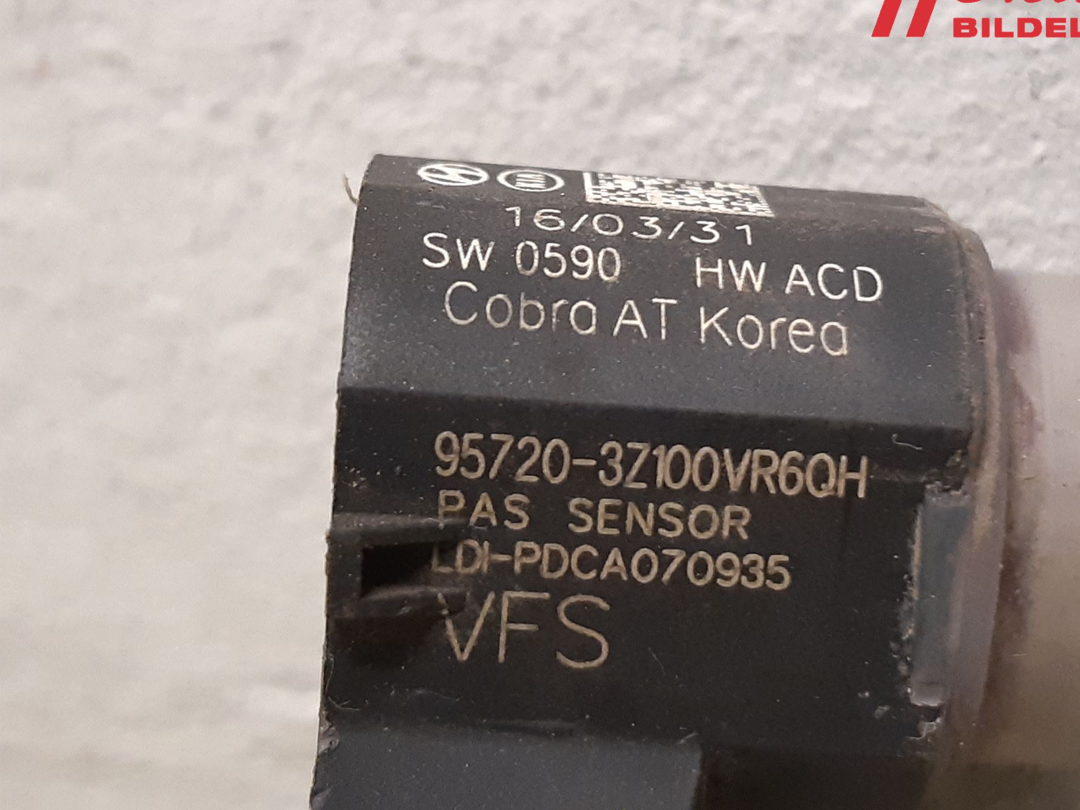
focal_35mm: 30
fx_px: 936
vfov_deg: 46.8
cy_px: 402
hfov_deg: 59.7
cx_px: 622
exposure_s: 1/33
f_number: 1.7
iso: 250
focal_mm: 3.93
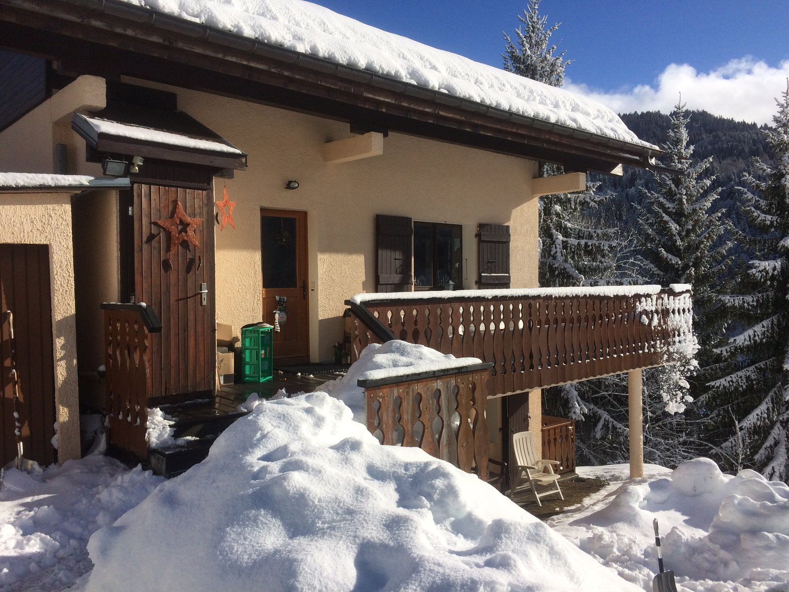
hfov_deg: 61.7
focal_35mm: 29
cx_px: 394
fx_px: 661
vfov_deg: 48.2
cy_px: 296
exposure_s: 1/4566
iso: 32
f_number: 2.2
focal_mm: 4.15
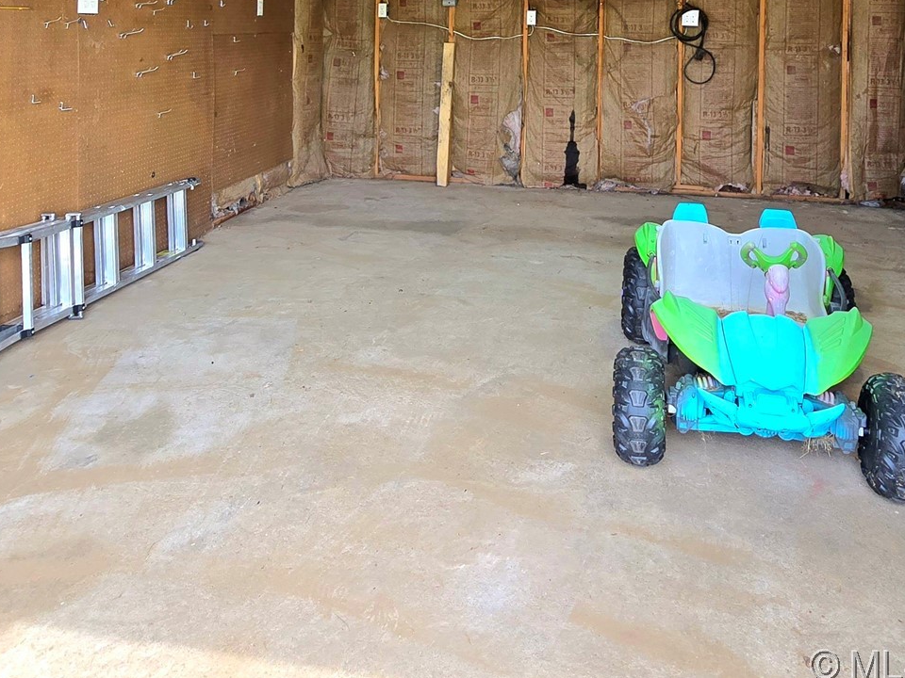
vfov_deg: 46.1
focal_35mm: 26
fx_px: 680
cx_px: 484
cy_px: 27
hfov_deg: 67.2
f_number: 2.2
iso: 50
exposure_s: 1/189
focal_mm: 2.2
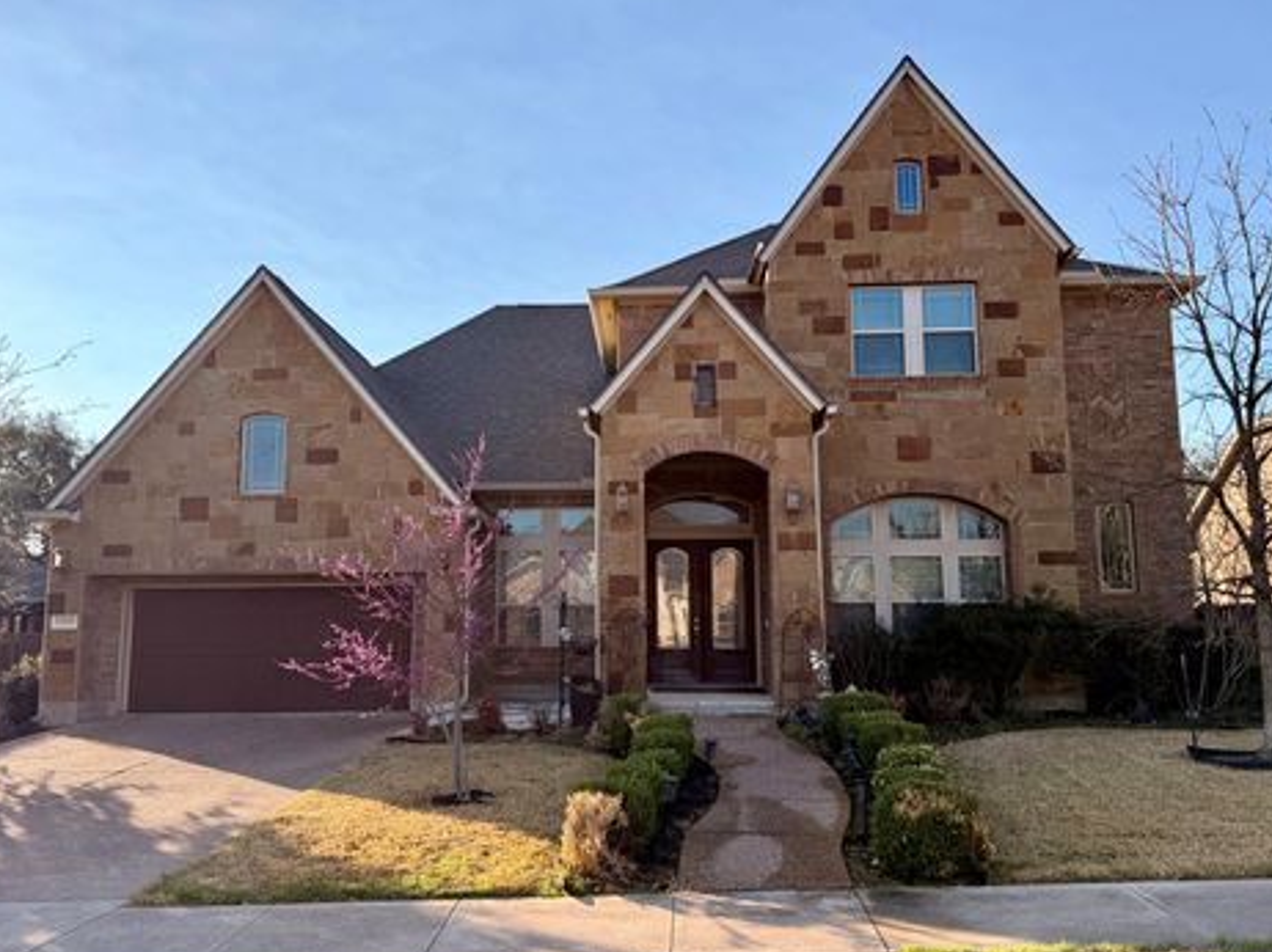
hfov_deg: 67.3
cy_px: 491
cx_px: 611
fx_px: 955
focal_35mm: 26
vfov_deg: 53.0
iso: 100
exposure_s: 1/4405
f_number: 1.78
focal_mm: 6.76
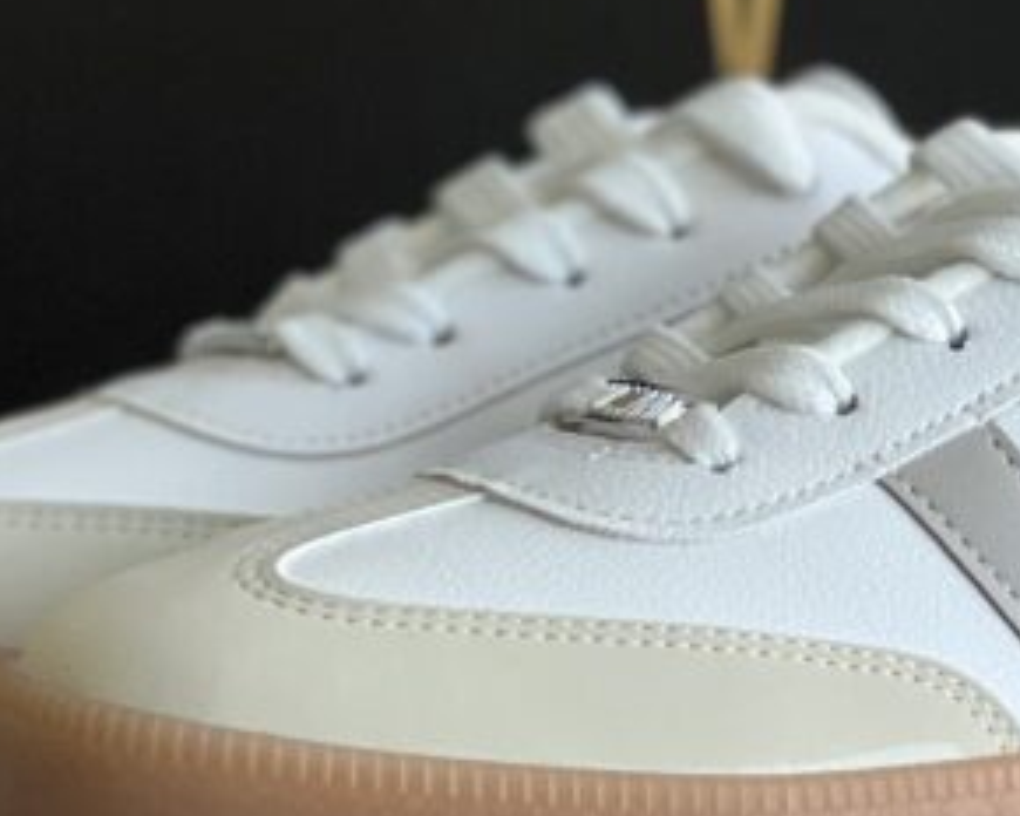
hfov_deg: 8.0
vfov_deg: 6.4
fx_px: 7306
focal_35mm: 242
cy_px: 290
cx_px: 767
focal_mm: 9
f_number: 2.8
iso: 125
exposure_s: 1/120
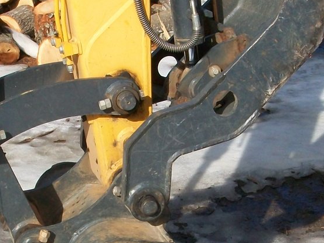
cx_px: 152
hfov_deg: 21.1
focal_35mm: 93
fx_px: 871
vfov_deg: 15.8
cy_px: 188
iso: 80
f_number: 5.5
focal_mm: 5.7
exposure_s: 1/640
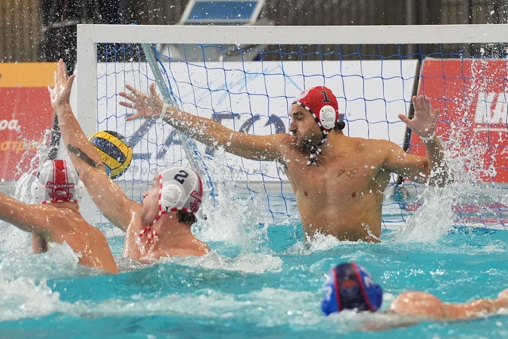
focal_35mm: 200
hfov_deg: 10.3
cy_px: 170
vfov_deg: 6.9
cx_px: 254
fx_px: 2822
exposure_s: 1/1250
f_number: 3.5
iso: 6400
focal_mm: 200
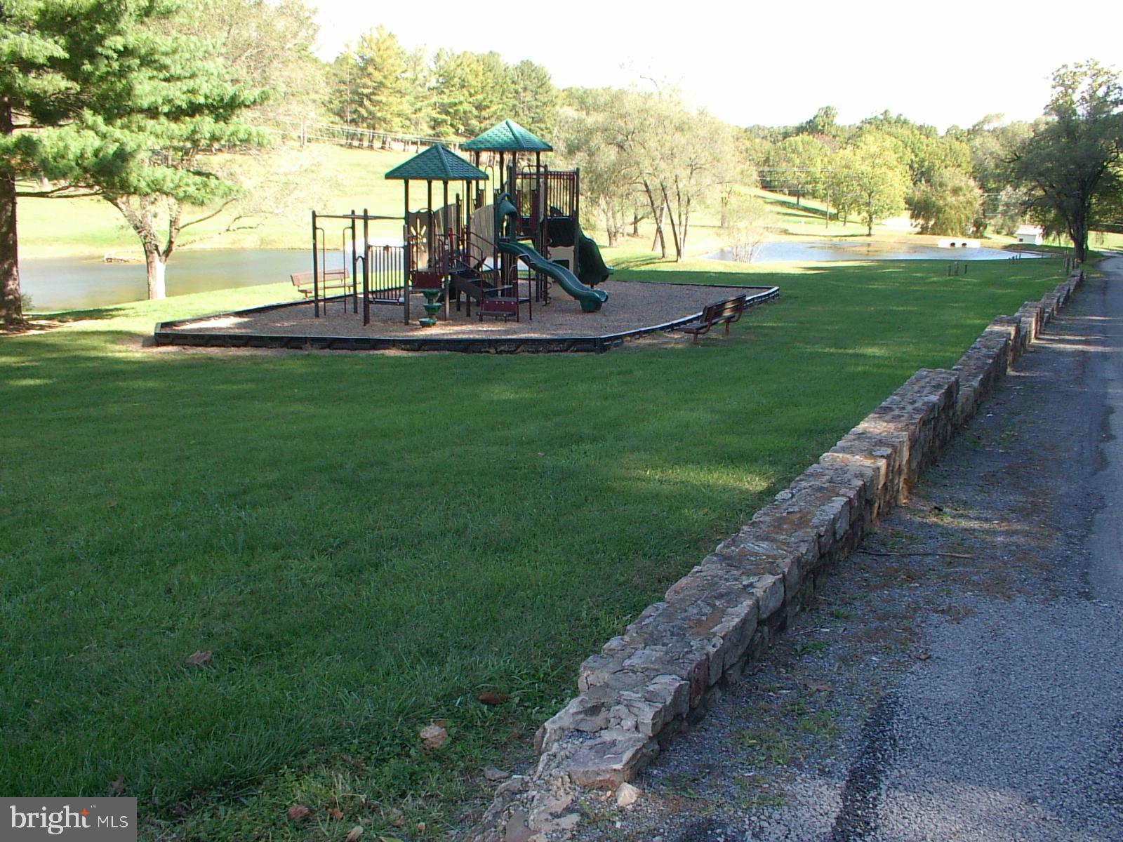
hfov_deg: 50.1
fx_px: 1200
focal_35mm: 37
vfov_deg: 38.7
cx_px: 562
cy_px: 421
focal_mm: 5.8
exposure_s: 1/90
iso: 100
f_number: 4.7
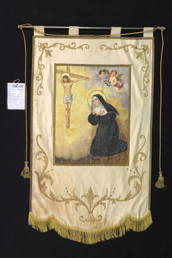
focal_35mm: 117
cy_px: 129
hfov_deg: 11.7
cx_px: 86
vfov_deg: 17.5
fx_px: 838
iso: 800
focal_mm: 78
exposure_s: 1/100
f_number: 5
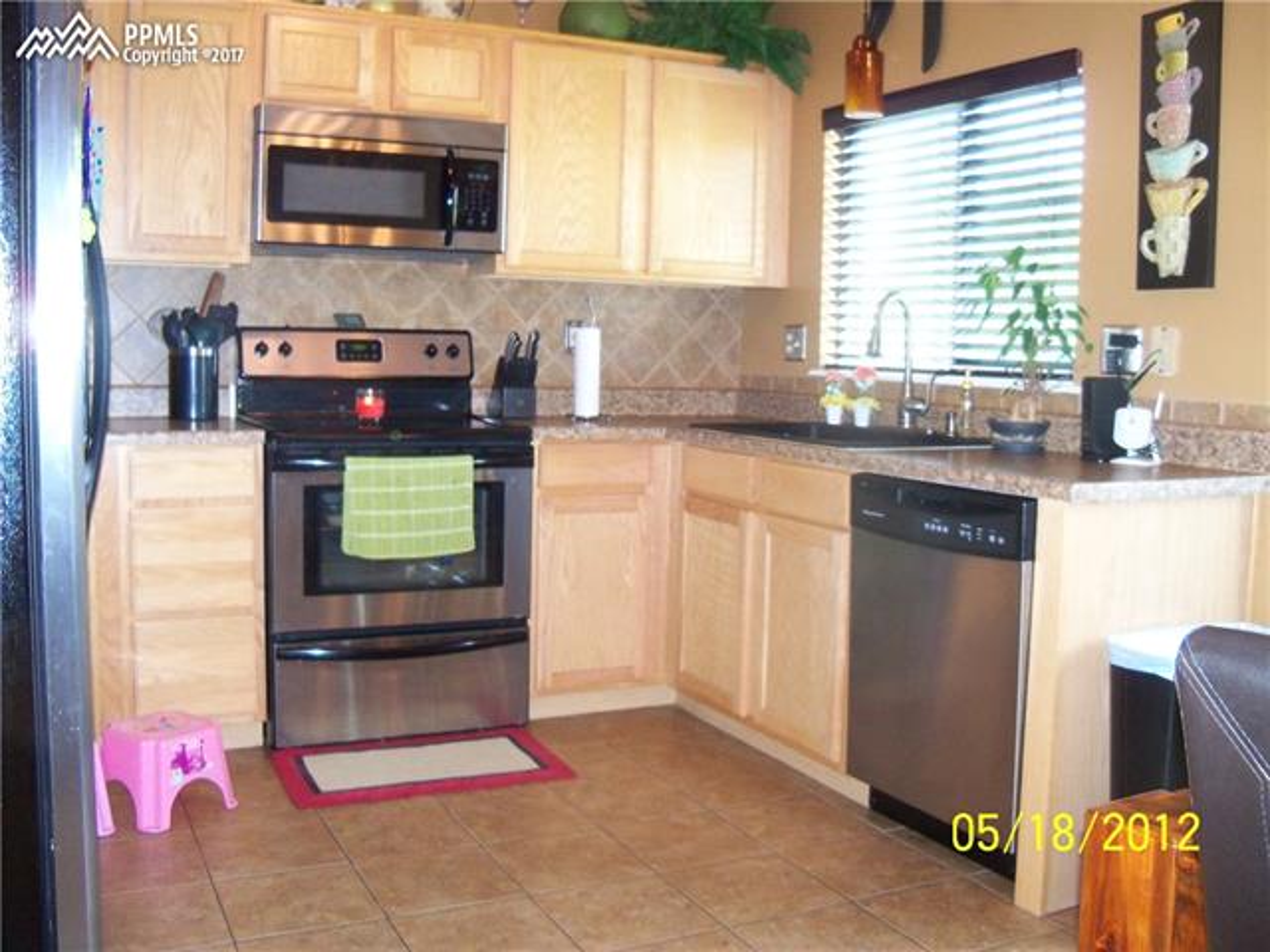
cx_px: 635
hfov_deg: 52.6
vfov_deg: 40.7
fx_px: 1284
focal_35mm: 35
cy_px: 476
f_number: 3.5
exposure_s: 1/30
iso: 320
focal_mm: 6.2
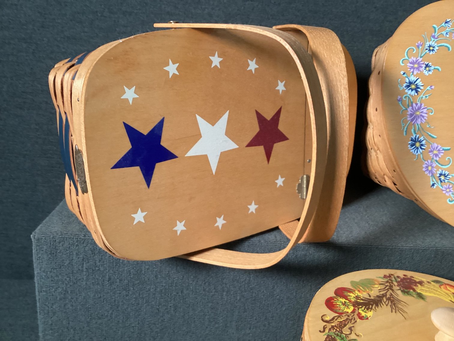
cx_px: 227
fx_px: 407
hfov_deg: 58.3
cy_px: 170
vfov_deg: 45.4
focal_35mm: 31
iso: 320
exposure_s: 1/60
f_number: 2.4
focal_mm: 3.3
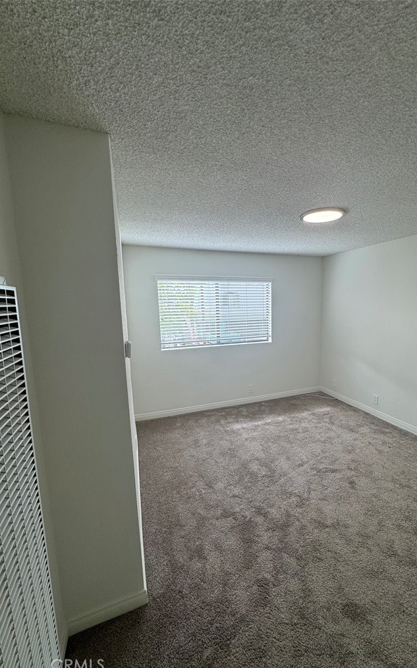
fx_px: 273
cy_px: 337
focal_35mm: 15
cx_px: 240
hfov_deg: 74.3
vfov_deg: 101.5
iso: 40
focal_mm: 2.22
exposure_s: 1/120
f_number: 2.2
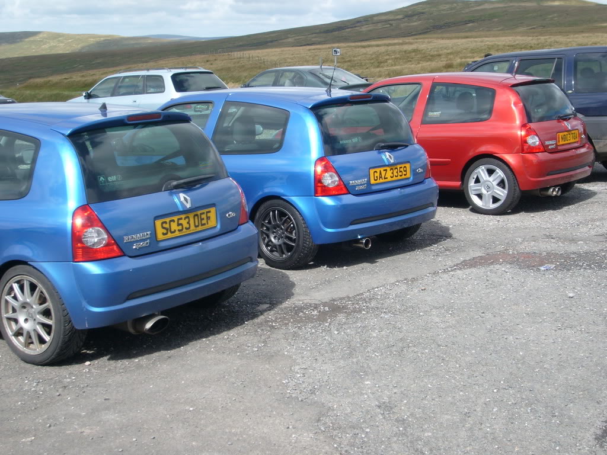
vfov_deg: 28.0
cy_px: 228
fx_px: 912
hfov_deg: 36.8
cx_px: 304
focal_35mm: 52
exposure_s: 1/125
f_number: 8.4
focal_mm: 8.7
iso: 80
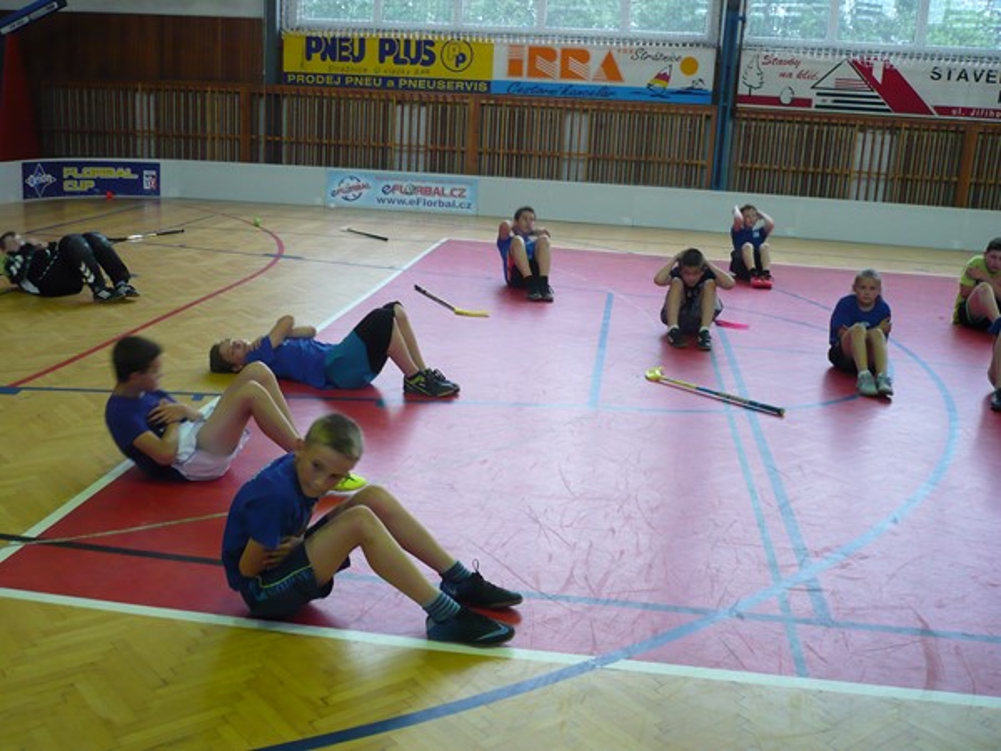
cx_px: 500
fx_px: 1157
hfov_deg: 46.8
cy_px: 376
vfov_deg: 36.0
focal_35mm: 40
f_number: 3
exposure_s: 1/30
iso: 200
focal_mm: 6.6
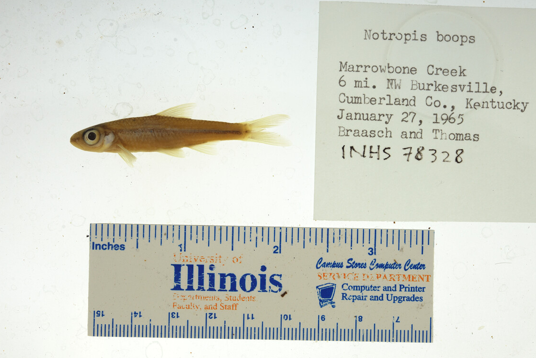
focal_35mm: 64
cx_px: 280
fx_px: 953
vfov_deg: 21.3
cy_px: 176
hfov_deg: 31.4
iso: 100
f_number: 10
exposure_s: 1/200
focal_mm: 60
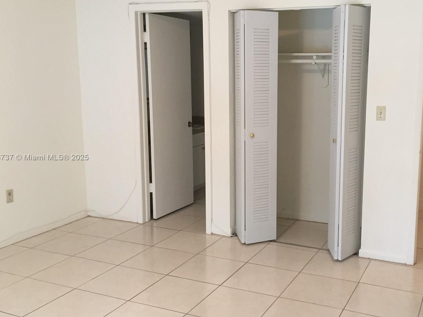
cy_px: 158
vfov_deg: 36.0
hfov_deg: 46.4
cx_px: 263
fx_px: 489
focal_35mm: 40
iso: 100
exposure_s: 1/30
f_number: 2.2
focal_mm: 4.15
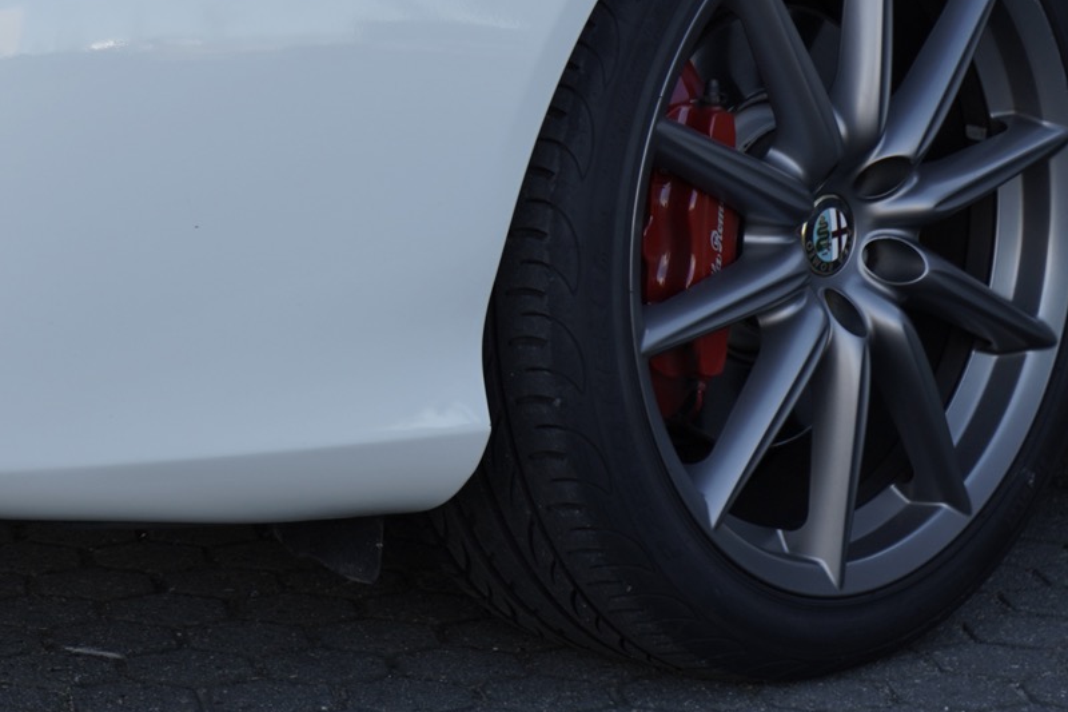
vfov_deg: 8.1
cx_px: -85
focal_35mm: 168
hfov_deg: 12.1
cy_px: -25
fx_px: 4983
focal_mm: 70
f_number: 6.3
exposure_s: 1/125
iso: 100
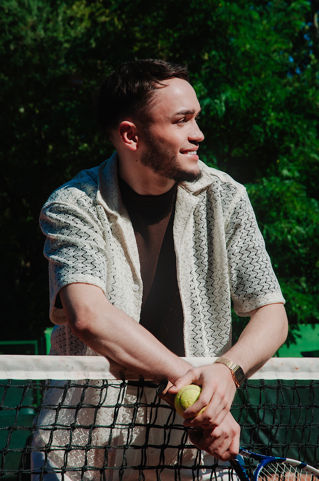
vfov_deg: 17.5
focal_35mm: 117
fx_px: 1559
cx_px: 160
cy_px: 240
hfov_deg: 11.7
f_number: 11
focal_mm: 78
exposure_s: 1/500
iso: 200
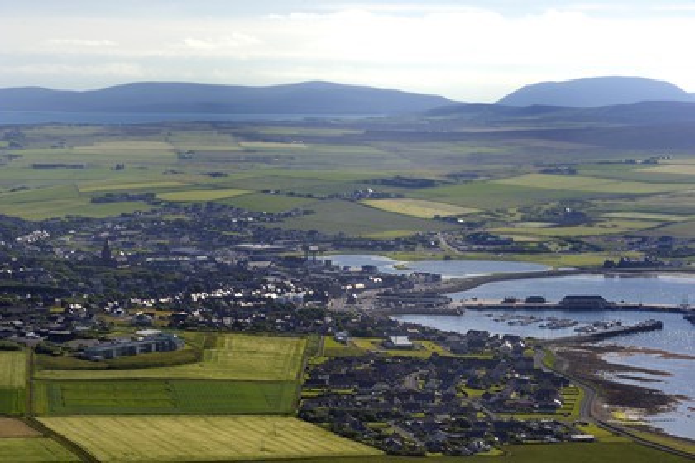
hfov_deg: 19.5
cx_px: 348
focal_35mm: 105
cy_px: 232
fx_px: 2027
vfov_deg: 13.0
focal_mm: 105
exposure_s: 1/800
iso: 400
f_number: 10
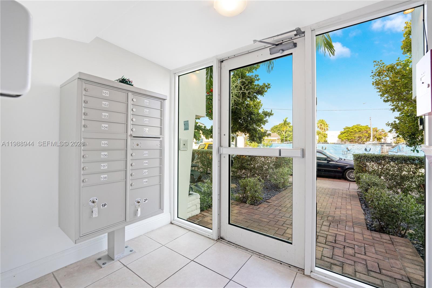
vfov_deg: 81.2
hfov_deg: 104.3
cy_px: 144
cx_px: 216
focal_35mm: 14
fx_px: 168
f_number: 4.5
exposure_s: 1/80
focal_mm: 14
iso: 100
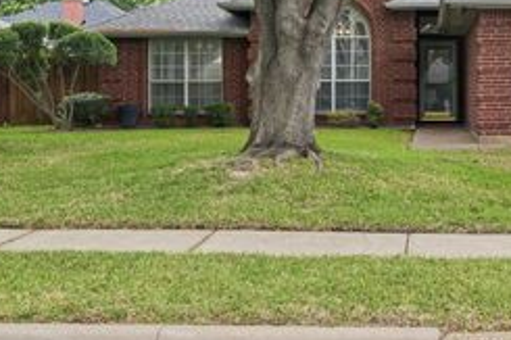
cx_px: 423
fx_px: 795
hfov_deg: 34.3
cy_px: 47
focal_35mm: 56
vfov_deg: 23.6
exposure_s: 1/500
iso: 400
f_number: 8
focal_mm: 27.5
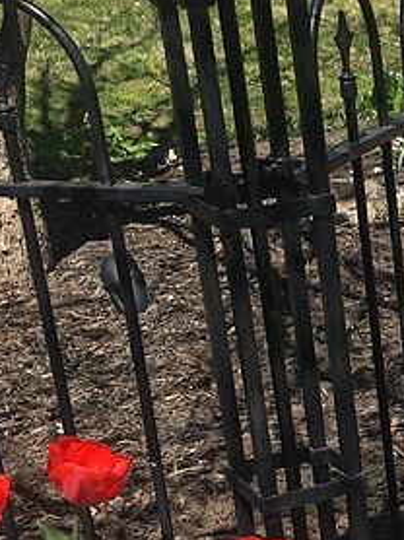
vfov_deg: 21.5
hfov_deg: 15.3
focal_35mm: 89
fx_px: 1387
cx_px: 608
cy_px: 502
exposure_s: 1/874
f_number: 2.2
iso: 25
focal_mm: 4.15
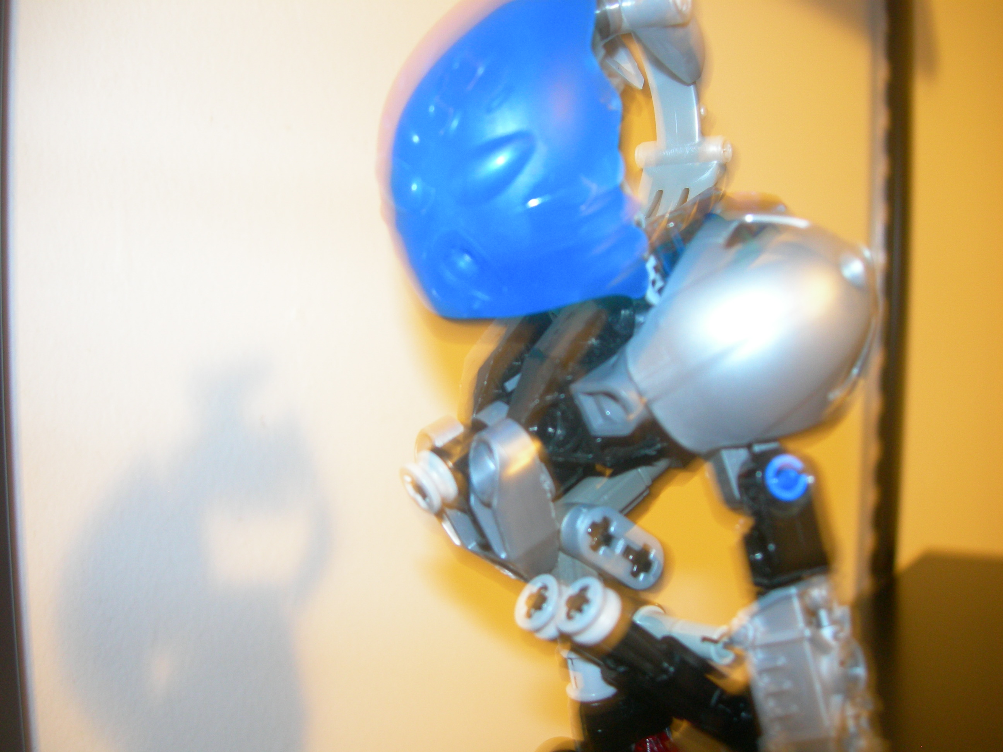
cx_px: 502
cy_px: 376
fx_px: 1101
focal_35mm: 38
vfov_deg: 37.7
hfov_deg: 49.0
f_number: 2.8
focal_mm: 7.8
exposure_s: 1/1.8
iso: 200
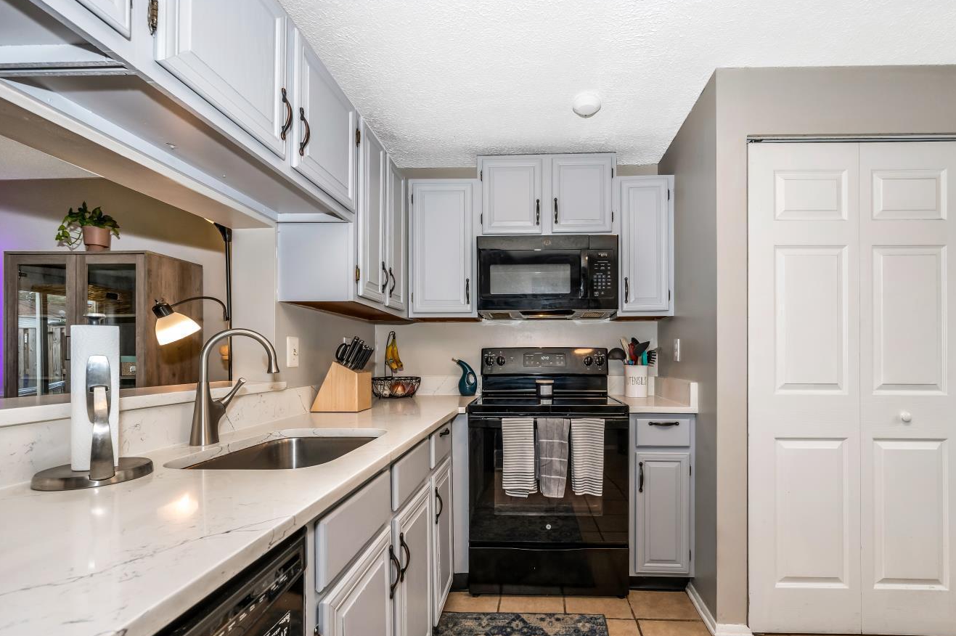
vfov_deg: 73.4
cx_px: 518
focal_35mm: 16
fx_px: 425
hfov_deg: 96.6
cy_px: 354
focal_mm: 14
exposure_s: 1/25
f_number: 8
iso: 400
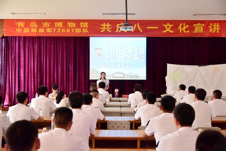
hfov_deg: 42.7
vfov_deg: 29.3
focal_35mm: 46
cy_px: 76
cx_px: 113
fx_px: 289
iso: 3200
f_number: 4
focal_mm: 46
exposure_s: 1/60
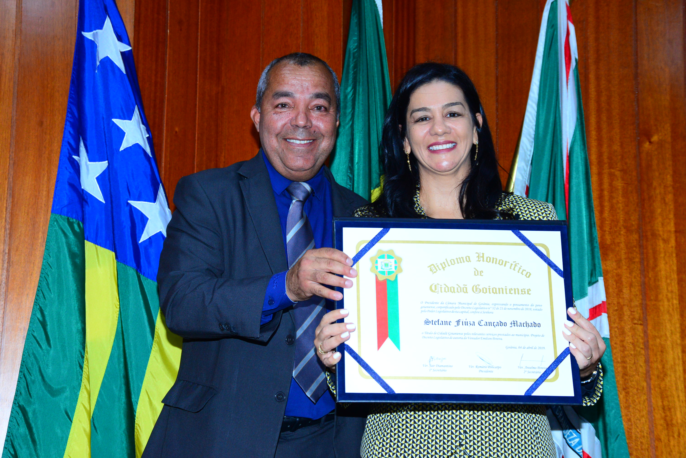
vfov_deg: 20.6
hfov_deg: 30.5
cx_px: 343
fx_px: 1258
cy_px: 229
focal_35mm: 66
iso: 2500
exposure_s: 1/125
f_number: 5.6
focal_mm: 66
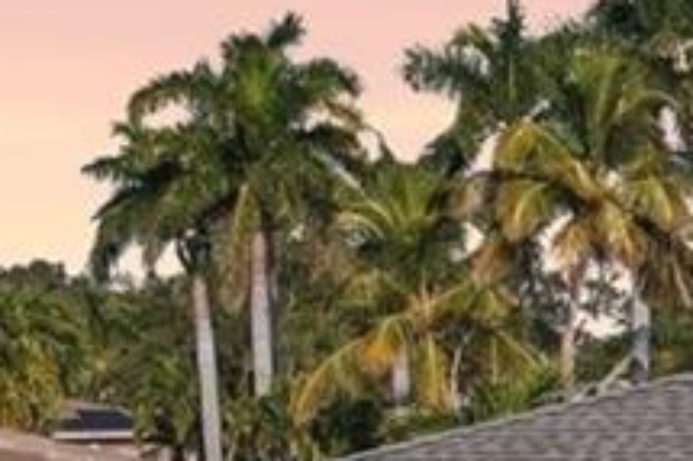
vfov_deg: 7.9
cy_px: 1032
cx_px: 1447
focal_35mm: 164
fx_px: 3154
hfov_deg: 11.2
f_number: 2.8
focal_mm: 8.38
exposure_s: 1/2000
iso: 110
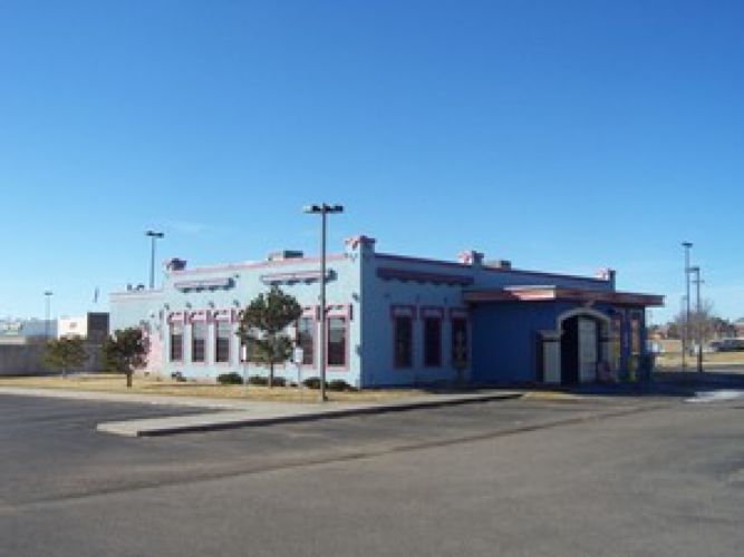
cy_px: 278
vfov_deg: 37.7
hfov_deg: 49.0
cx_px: 372
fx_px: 817
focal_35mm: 38
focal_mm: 6.3
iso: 80
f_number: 4
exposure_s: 1/750
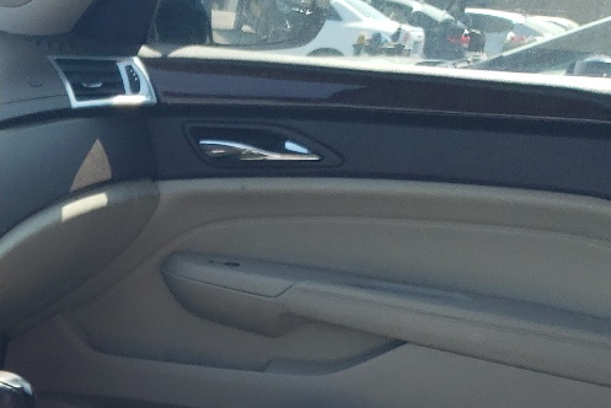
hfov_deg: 20.8
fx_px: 1477
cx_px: -226
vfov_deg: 14.5
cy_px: 643
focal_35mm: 87
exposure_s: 1/435
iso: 50
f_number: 1.5
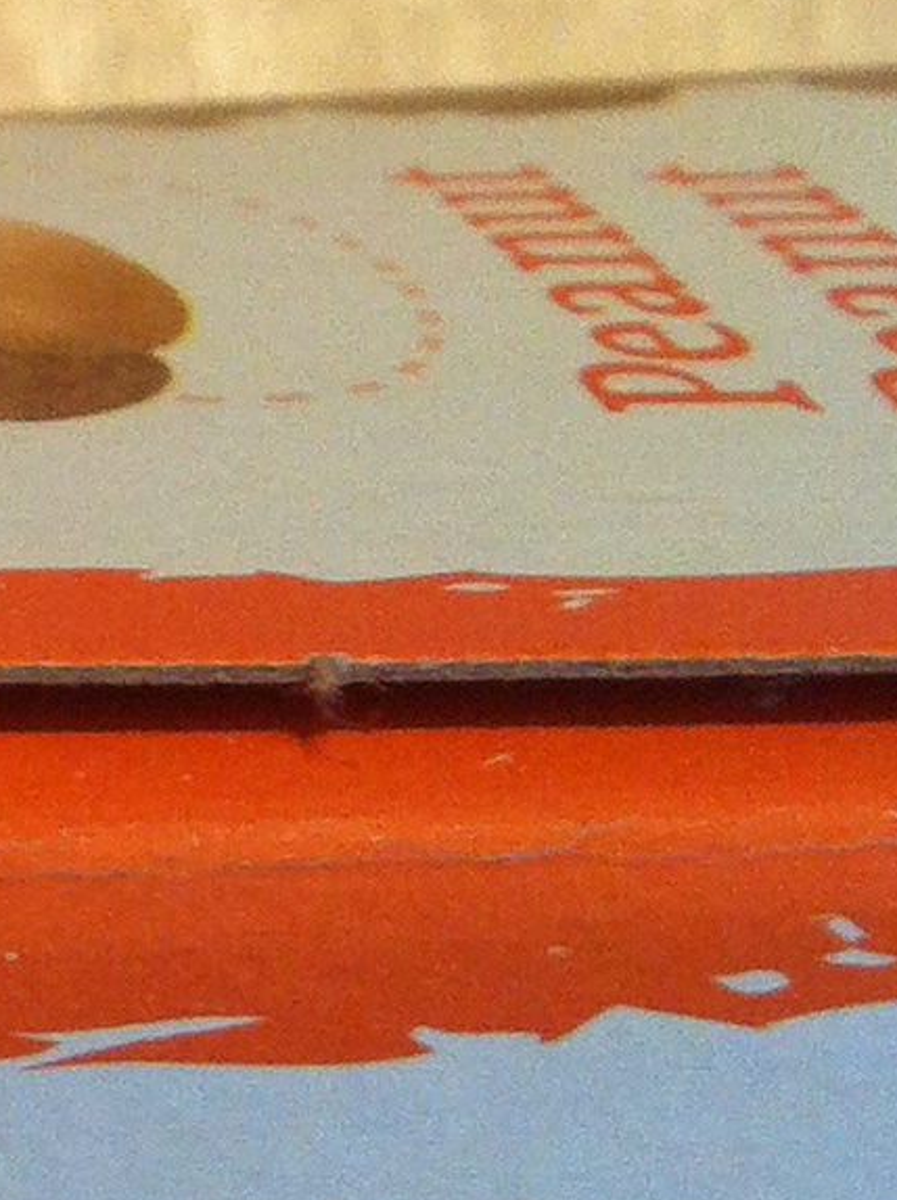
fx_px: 5471
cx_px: -1079
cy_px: -282
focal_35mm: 158
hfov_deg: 8.7
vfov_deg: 12.2
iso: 125
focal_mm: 3.85
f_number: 2.8
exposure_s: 1/15
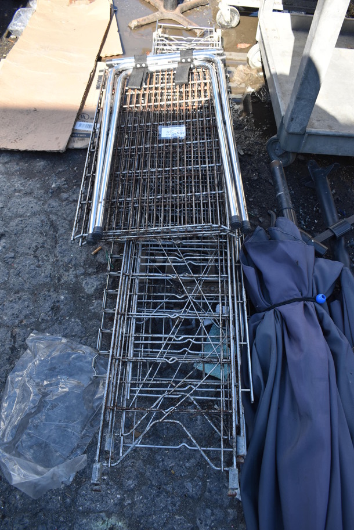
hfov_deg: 43.7
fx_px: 442
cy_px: 265
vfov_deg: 61.9
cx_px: 177
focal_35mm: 30
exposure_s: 1/200
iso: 200
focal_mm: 20
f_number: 6.3
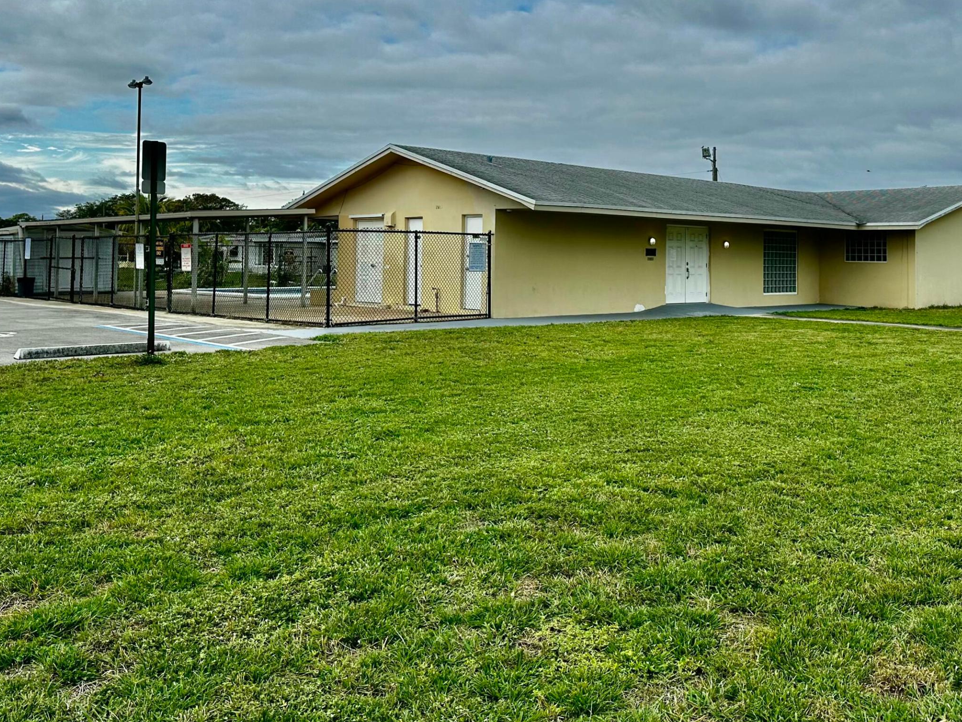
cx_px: 570
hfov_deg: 53.6
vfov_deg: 41.2
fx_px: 945
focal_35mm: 34
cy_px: 230
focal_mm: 6.86
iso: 80
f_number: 1.78
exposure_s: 1/3247
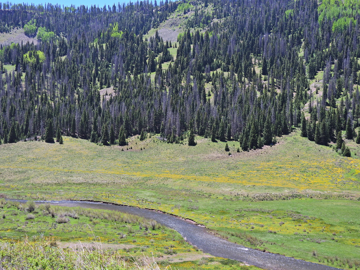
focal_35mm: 50
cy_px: 135
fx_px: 520
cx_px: 180
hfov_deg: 38.2
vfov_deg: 29.1
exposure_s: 1/640
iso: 100
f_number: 3.5
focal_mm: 8.9
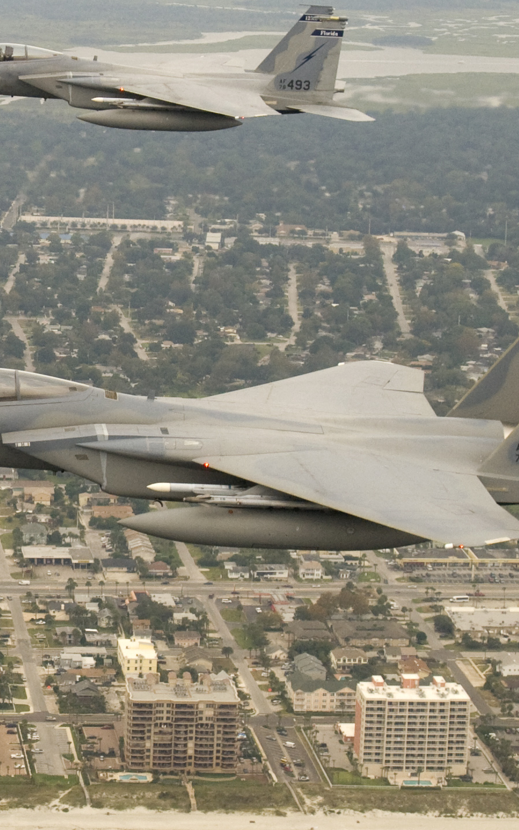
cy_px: 374
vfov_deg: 16.8
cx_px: -177
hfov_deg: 10.3
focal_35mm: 124
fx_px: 2807
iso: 400
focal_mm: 30
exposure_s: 1/750
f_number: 7.1
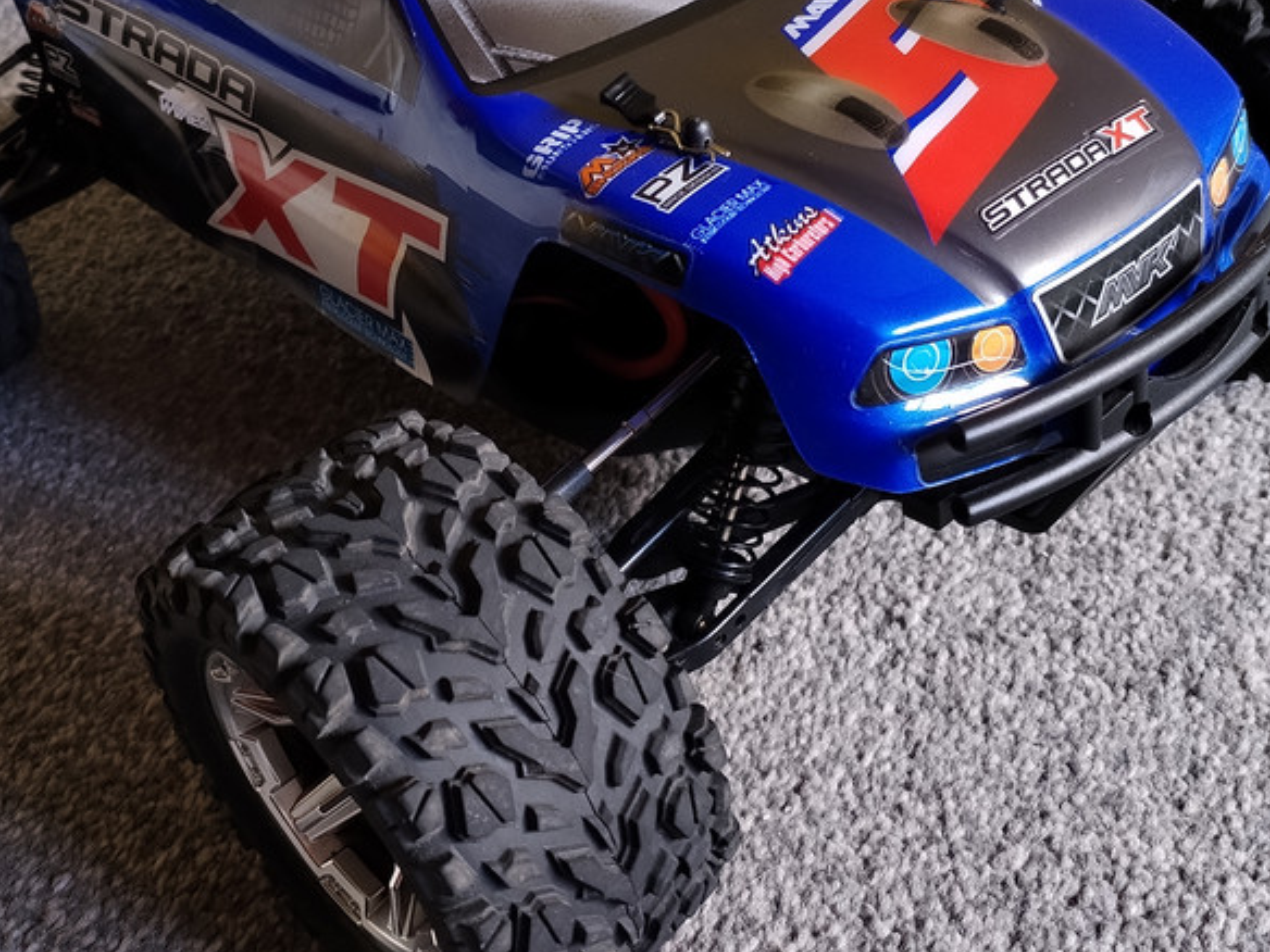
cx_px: 584
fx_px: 1944
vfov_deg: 27.5
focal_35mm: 53
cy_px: 376
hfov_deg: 36.1
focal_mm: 4.75
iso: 493
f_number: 1.8
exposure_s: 1/30
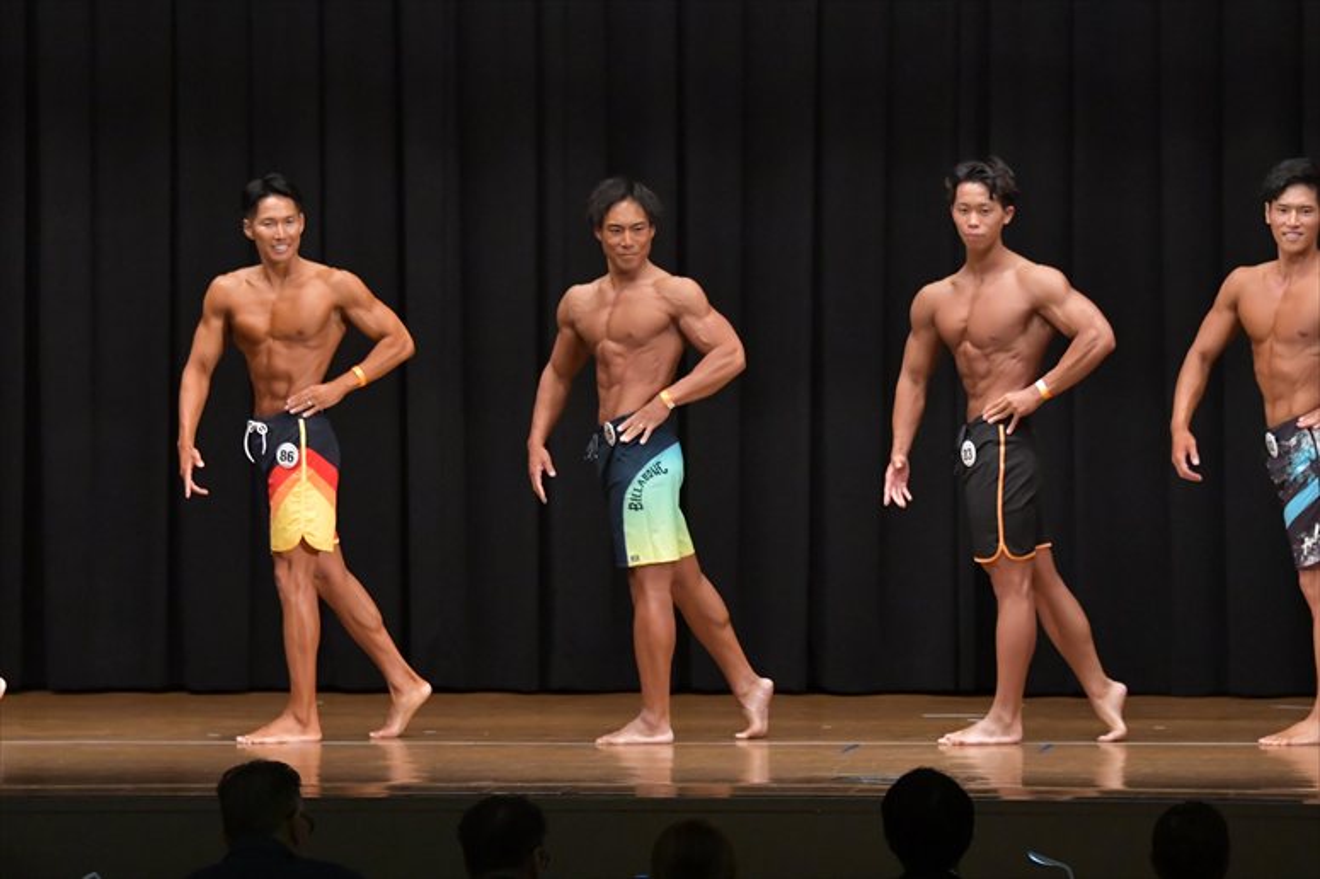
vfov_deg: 7.9
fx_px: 6377
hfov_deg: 11.8
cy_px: 440
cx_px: 660
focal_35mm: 174
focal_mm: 116
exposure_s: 1/400
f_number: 5.6
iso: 6400
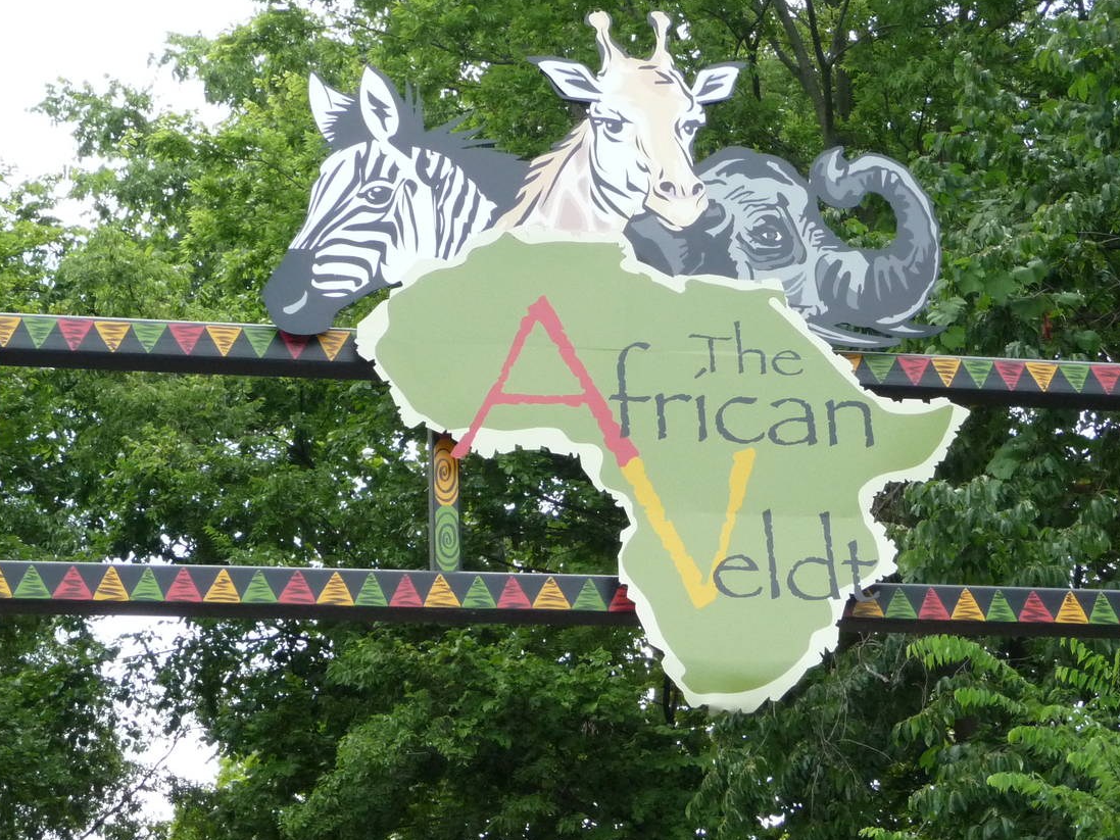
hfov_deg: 18.7
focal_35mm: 105
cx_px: 677
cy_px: 297
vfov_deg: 14.1
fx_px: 3398
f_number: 4.6
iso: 320
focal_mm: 12.2
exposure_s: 1/500
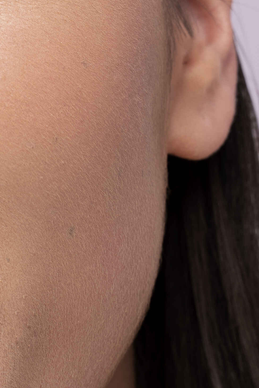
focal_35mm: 274
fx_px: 2956
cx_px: -2
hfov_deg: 5.0
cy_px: 59
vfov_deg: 7.5
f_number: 11
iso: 125
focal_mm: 75
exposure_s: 1/160
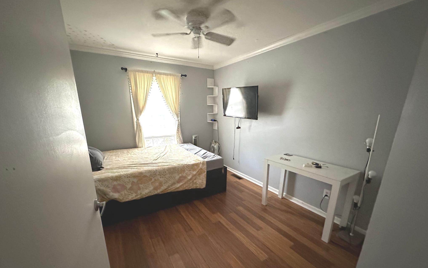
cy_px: 157
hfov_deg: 101.5
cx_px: 212
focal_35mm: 15
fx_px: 175
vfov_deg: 74.2
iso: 1250
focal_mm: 2.22
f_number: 2.2
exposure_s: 1/60
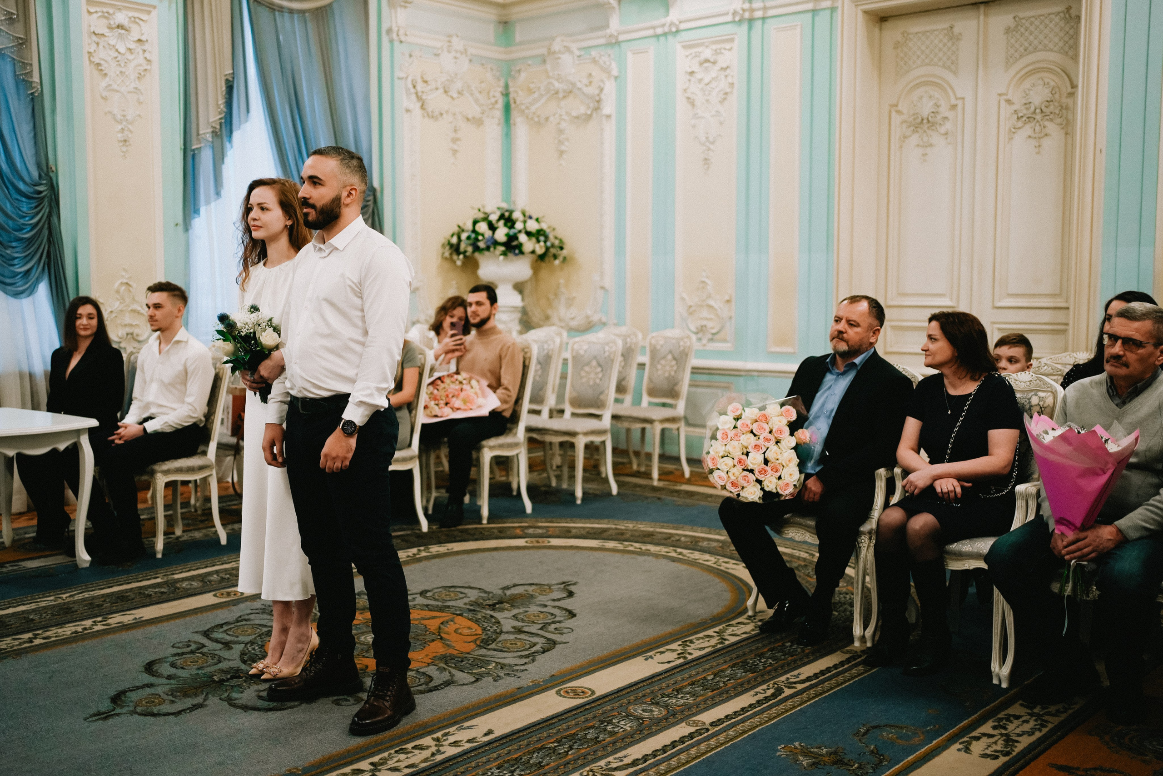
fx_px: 1131
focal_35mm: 35
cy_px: 388
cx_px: 582
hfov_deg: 54.4
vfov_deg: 37.9
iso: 1000
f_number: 1.8
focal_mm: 35
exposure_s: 1/320
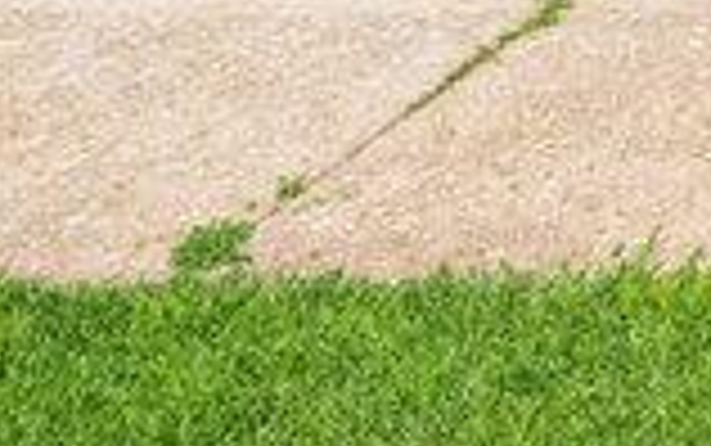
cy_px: -926
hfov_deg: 12.1
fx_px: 1997
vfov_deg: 9.6
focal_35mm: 103
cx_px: 2025
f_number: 5.6
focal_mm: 16
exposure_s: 1/200
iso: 100
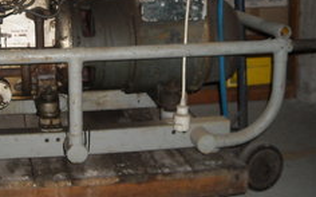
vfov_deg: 20.0
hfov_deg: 31.6
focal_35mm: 63
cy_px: 1
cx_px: 63
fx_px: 542
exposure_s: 1/60
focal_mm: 5.7
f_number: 2.8
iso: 200
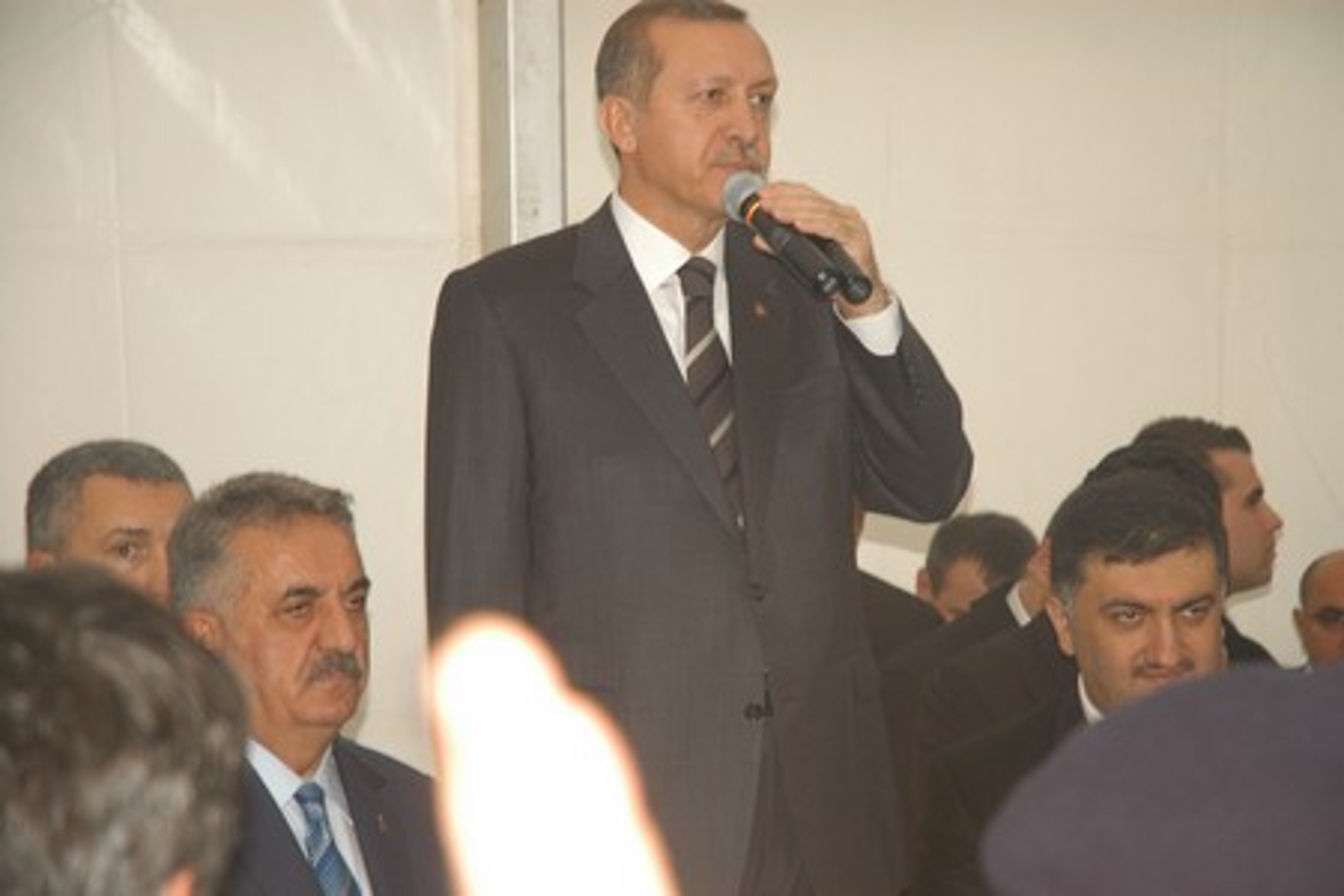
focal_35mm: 105
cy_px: 448
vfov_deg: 13.0
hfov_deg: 19.5
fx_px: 3920
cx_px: 672
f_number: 4.5
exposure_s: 1/60
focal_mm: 70
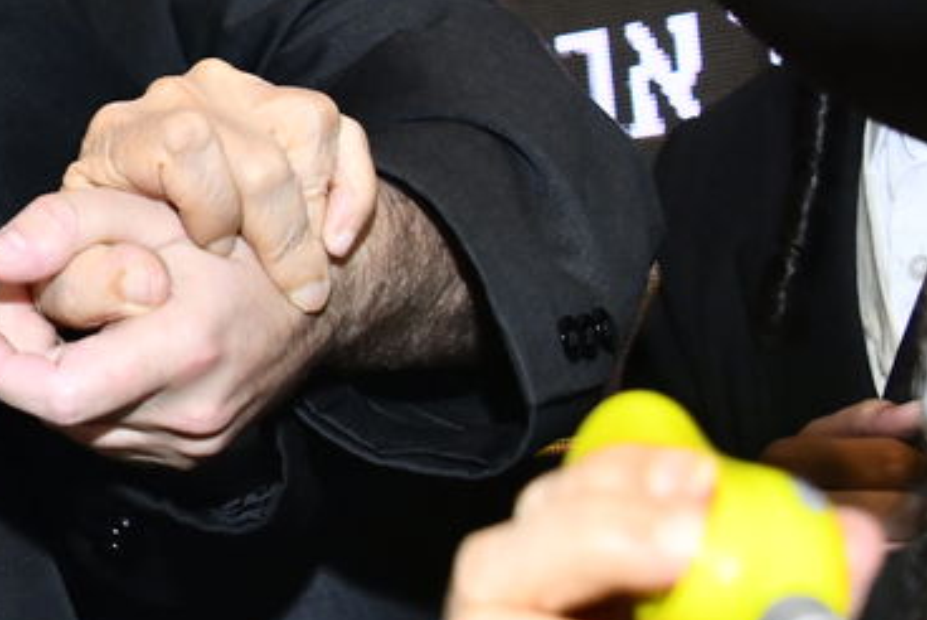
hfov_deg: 11.2
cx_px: -731
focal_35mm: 171
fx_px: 4407
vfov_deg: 8.0
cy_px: -1
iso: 1250
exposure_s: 1/200
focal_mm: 45
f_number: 5.6
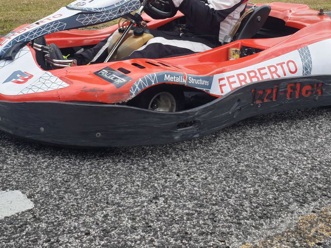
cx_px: 156
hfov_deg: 38.9
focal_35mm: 49
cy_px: 39
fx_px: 468
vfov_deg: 28.8
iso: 50
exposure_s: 1/805
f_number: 2.4
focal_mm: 4.3
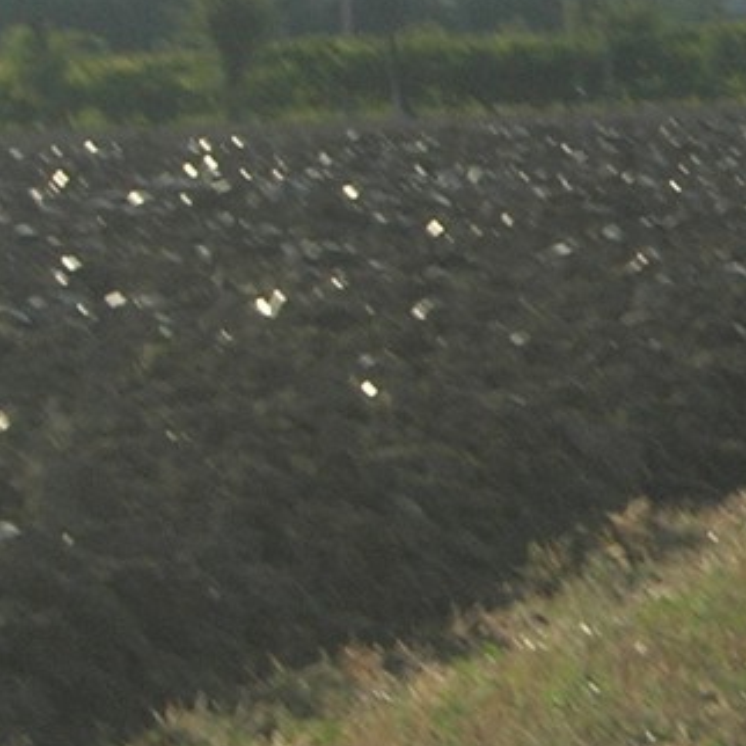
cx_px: 1701
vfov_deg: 3.5
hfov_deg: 3.5
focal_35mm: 496
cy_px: 42
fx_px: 12093
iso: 64
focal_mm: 23.4
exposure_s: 1/140
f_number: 8.2
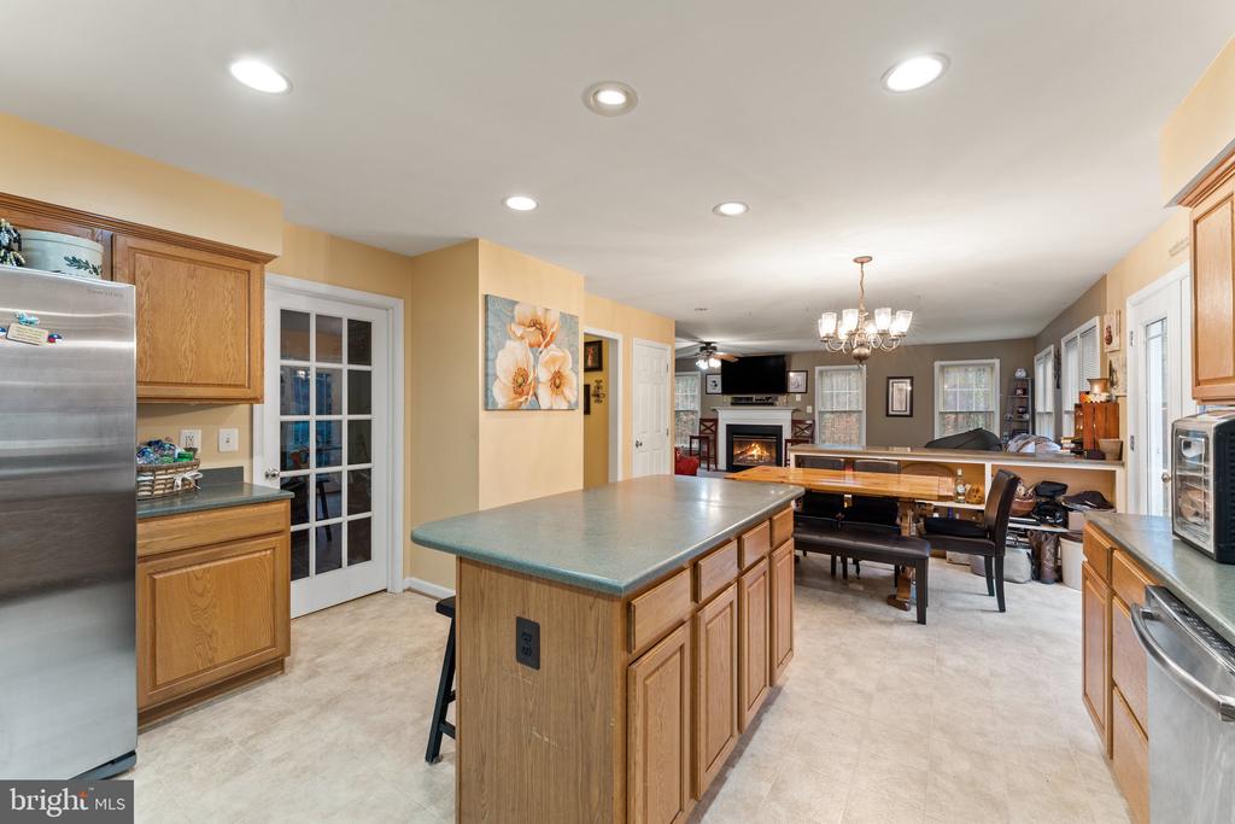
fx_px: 480
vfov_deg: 81.2
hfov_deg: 104.2
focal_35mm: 14
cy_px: 412
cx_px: 618
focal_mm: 14
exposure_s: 1/3
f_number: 8
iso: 640
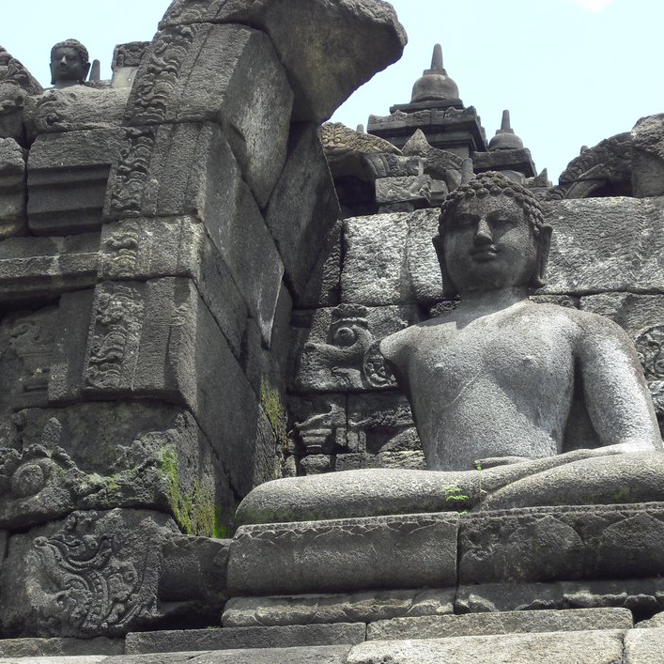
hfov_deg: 14.6
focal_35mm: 119
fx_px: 2583
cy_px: 340
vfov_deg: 14.7
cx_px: 408
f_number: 4.7
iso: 100
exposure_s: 1/250
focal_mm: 15.3
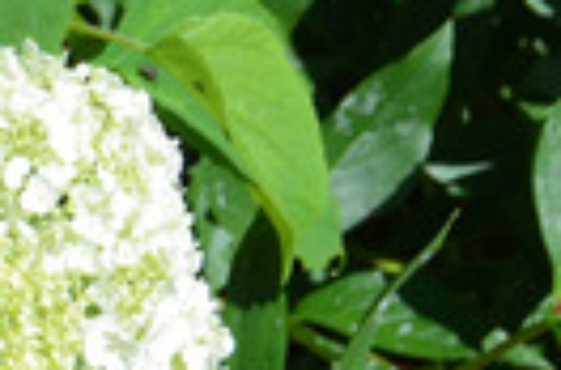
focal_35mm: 462
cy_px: 285
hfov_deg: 4.3
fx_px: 7174
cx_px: -994
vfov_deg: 3.0
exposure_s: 1/320
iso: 100
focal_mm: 52
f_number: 9
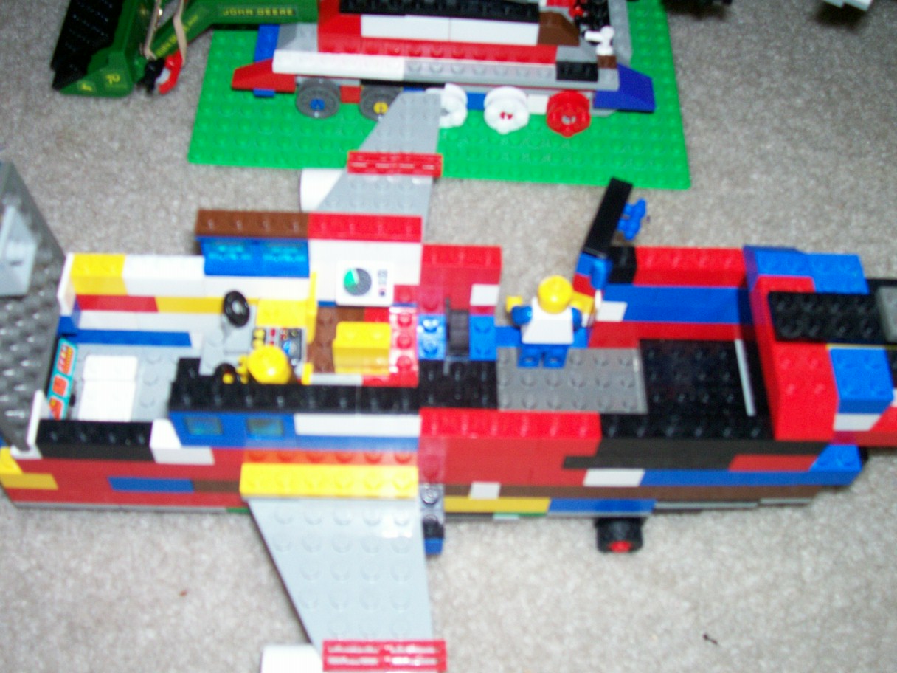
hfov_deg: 44.8
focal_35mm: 42
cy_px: 336
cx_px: 448
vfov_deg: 34.3
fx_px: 1088
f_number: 2.9
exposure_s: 1/120
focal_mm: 7
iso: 140
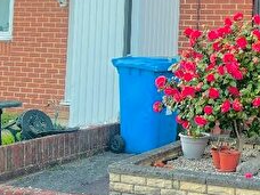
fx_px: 601
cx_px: 294
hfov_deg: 22.8
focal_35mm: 80
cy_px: 10
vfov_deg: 18.1
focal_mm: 5.7
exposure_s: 1/121
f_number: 1.5
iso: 64
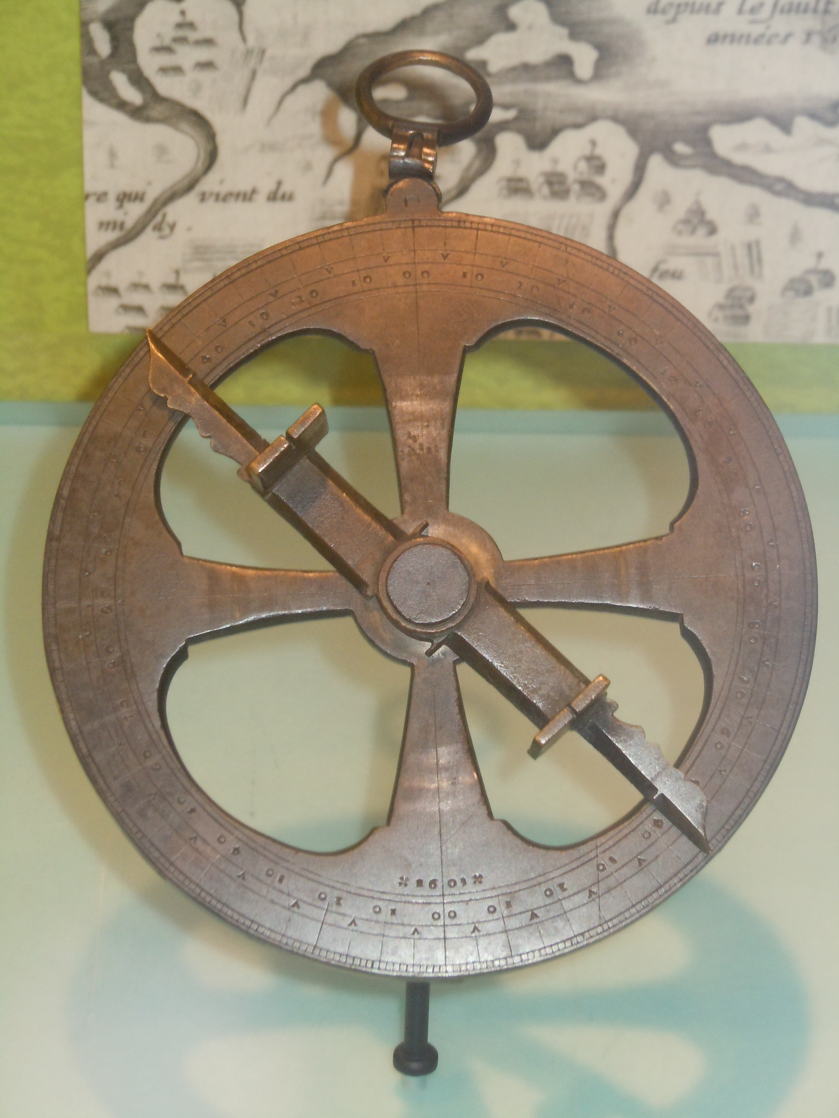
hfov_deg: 12.3
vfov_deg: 16.4
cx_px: 420
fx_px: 3878
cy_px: 559
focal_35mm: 120
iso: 400
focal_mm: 21.5
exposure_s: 1/10
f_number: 5.4
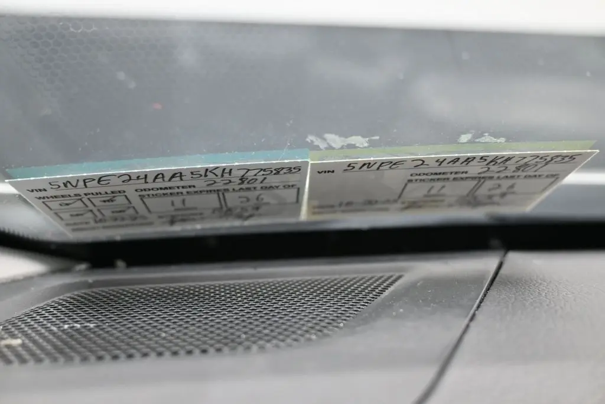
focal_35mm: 38
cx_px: 302
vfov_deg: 35.5
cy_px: 202
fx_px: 630
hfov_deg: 51.3
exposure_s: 1/125
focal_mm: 25
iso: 640
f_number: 4.2
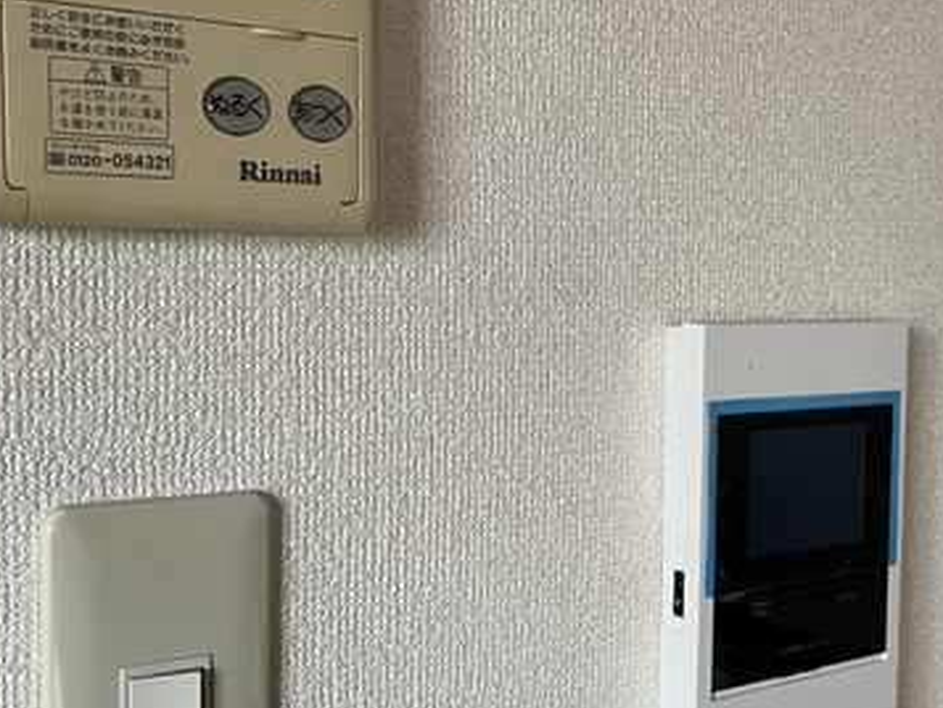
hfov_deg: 37.2
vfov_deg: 28.6
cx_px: 592
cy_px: 366
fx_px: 1390
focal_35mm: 51
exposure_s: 1/60
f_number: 1.6
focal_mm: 5.1
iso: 500
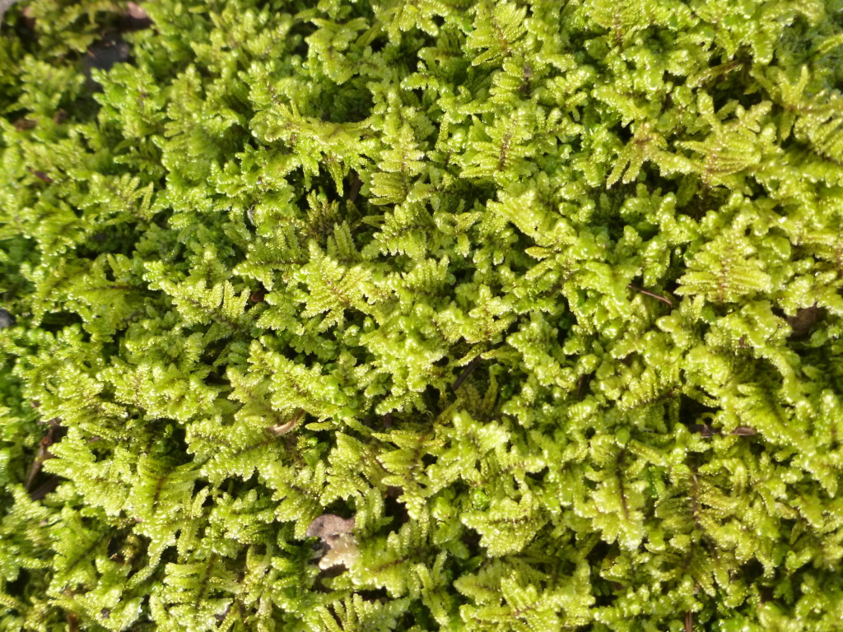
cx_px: 422
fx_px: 682
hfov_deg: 63.4
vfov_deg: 49.7
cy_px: 316
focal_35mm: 28
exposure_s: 1/125
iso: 400
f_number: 3.3
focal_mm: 4.9
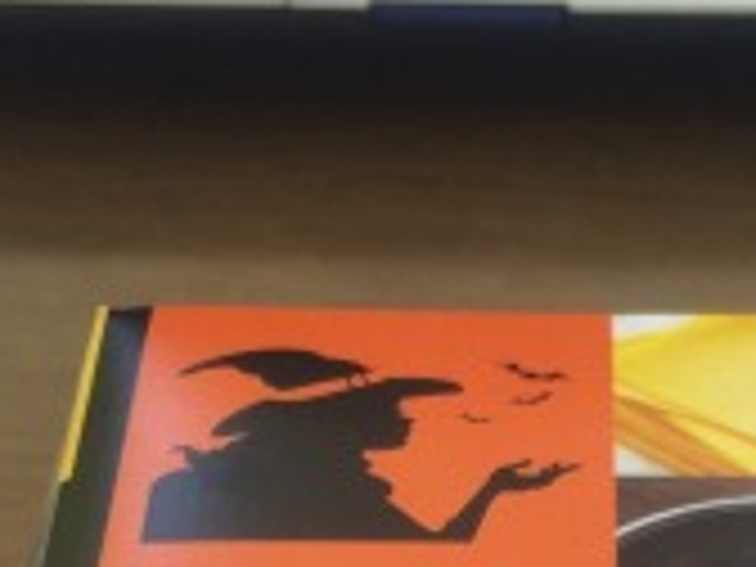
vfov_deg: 12.0
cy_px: 999
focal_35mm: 114
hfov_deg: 17.1
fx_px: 2490
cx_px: 590
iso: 50
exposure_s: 1/60
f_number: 2.2
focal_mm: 4.12
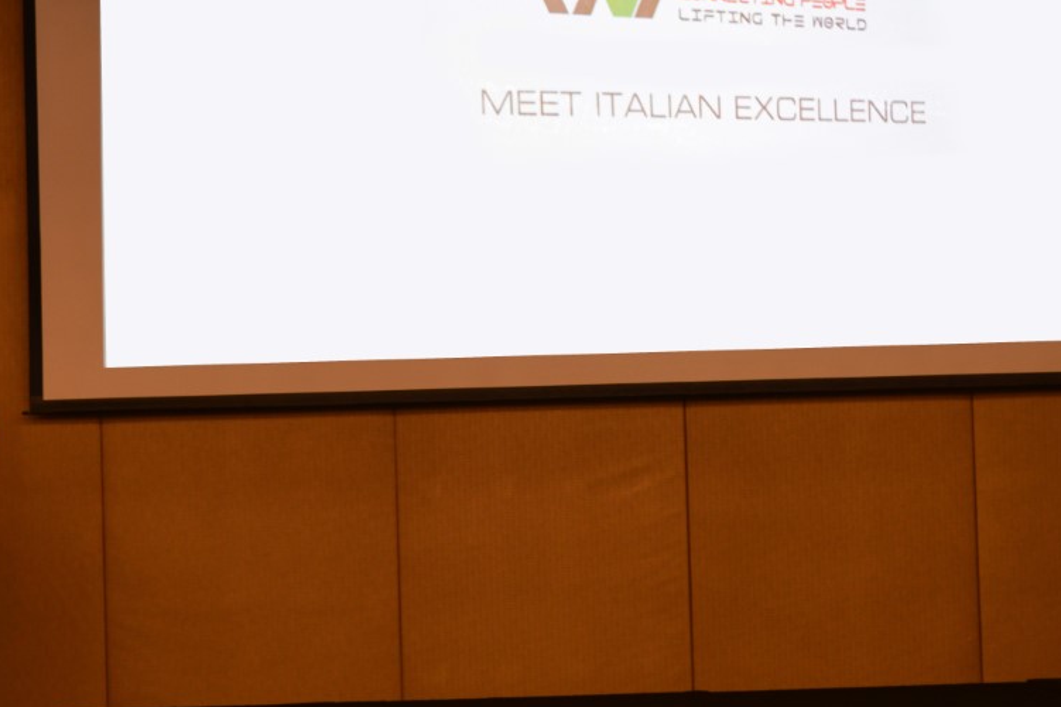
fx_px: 2445
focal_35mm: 83
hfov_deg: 24.4
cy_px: 283
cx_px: 371
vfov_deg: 16.4
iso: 400
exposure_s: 1/20
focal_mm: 36
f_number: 5
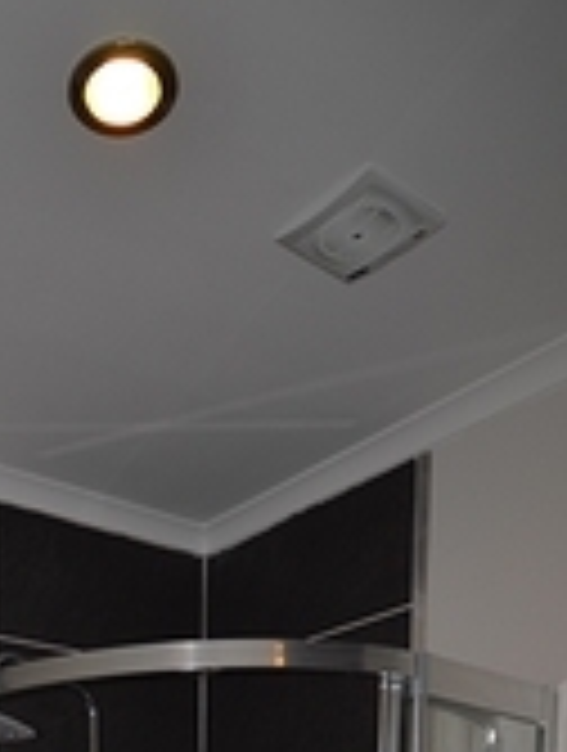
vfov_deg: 31.3
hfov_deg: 29.9
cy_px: 1000
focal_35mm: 45
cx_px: 4
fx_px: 987
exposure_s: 1/60
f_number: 4.2
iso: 100
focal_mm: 11
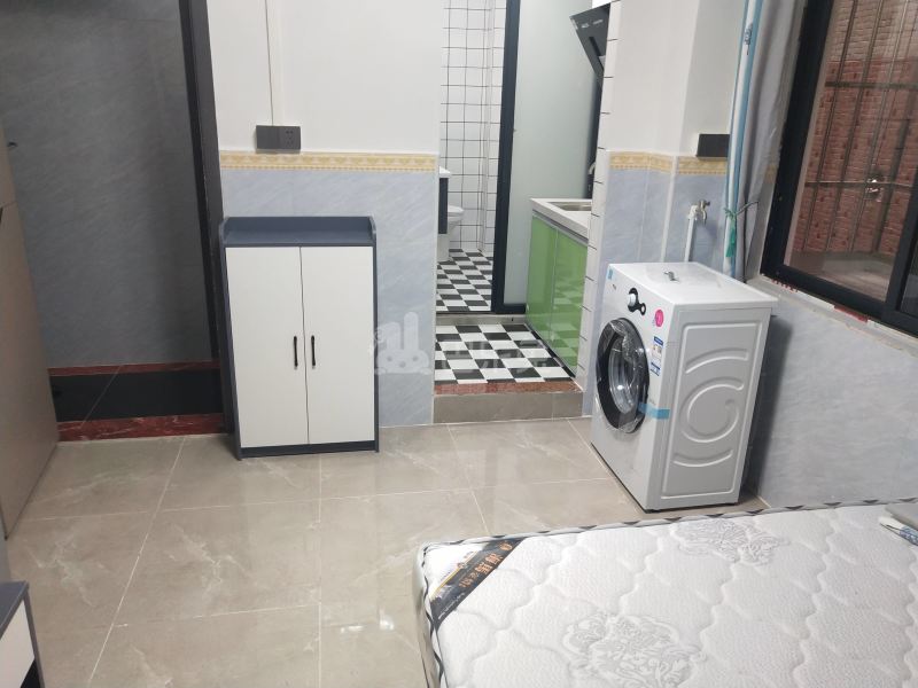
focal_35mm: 30
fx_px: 796
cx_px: 459
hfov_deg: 60.0
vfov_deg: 46.8
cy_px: 344
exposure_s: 1/50
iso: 126
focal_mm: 3.95
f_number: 1.8
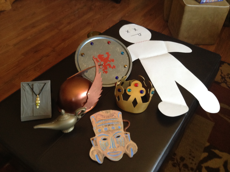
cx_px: 115
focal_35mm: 33
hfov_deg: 55.4
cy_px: 86
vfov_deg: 42.8
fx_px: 219
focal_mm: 3.3
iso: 160
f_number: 2.4
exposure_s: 1/24
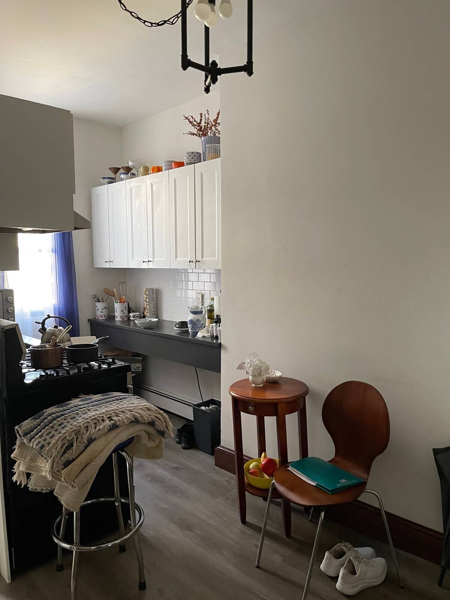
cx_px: 225
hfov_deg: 53.1
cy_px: 300
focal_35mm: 26
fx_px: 451
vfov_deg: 67.3
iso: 400
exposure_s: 1/60
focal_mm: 5.1
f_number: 1.6
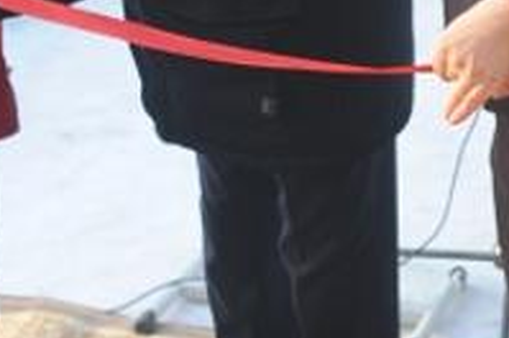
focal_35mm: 154
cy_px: -389
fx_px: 2174
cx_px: -113
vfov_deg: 8.3
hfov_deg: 13.0
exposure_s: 1/200
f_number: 4.5
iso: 200
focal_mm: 34
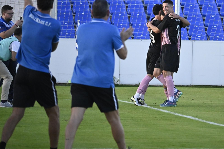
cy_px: 32
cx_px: 169
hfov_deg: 3.4
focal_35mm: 607
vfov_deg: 2.3
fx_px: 3777
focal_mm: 250
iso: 3200
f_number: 6.3
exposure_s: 1/1250
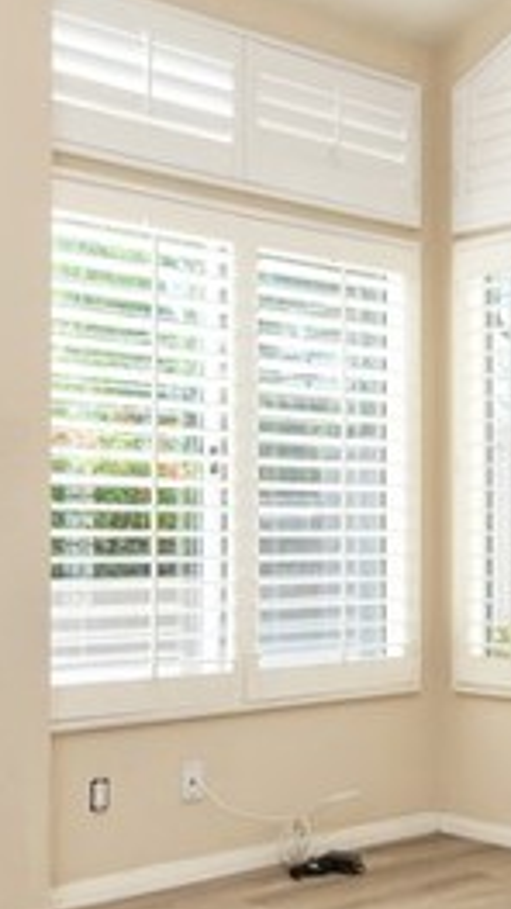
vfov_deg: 36.5
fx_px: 1373
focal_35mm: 57
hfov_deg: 20.9
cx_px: 401
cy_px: 544
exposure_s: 1/160
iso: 100
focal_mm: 14
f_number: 7.1
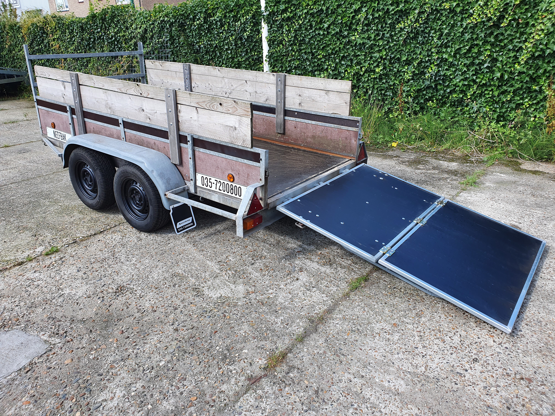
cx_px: 278
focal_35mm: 26
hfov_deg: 67.3
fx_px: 417
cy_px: 208
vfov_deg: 53.1
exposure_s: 1/586
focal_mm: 4.32
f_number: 2.4
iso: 50
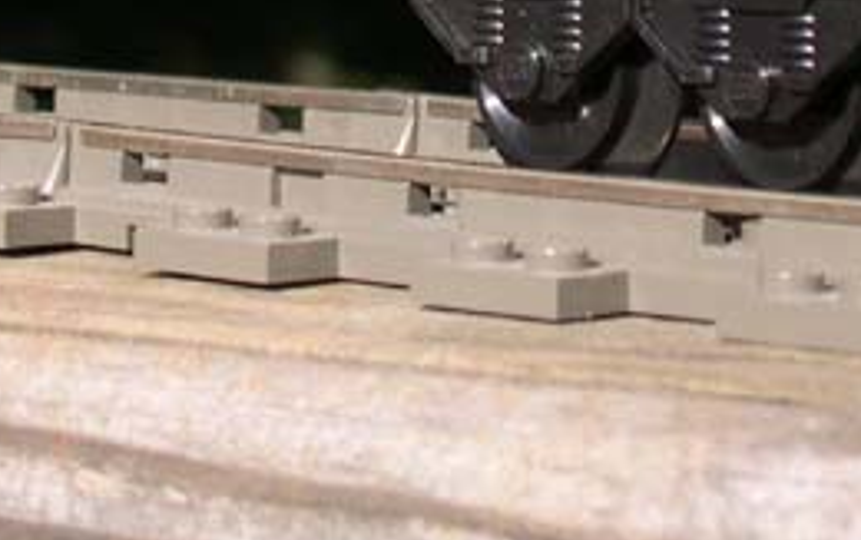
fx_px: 5895
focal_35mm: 251
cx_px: 159
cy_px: -417
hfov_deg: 8.3
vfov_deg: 5.2
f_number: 4
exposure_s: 1/519
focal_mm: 16.3
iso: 100
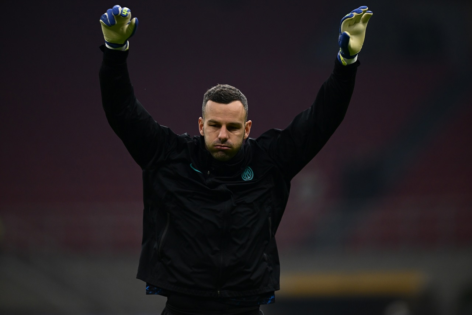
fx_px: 5243
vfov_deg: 3.4
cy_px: 158
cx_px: 236
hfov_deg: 5.2
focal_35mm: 400
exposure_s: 1/1600
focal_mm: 400
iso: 2000
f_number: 3.5
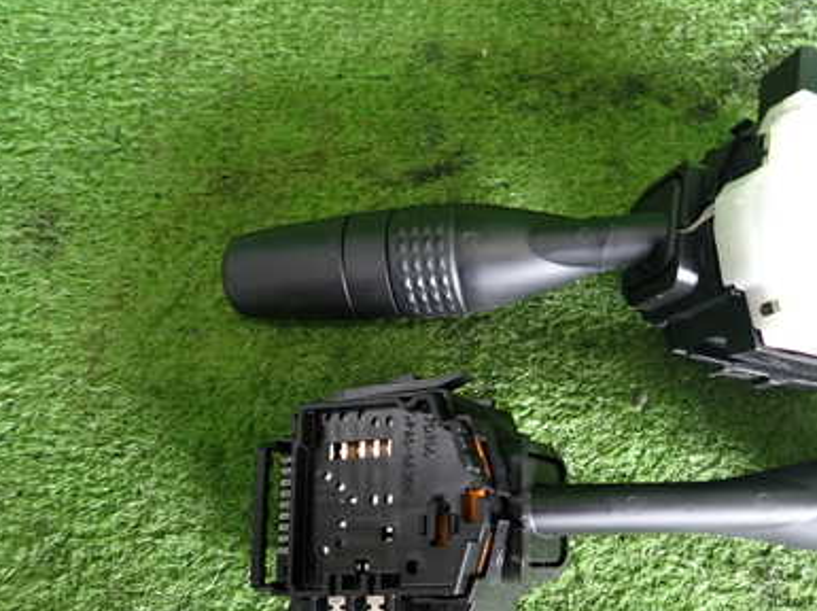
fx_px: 920
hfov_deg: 46.6
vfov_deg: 36.6
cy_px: 365
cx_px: 588
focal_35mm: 39
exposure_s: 1/30
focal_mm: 4.5
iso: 250
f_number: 2
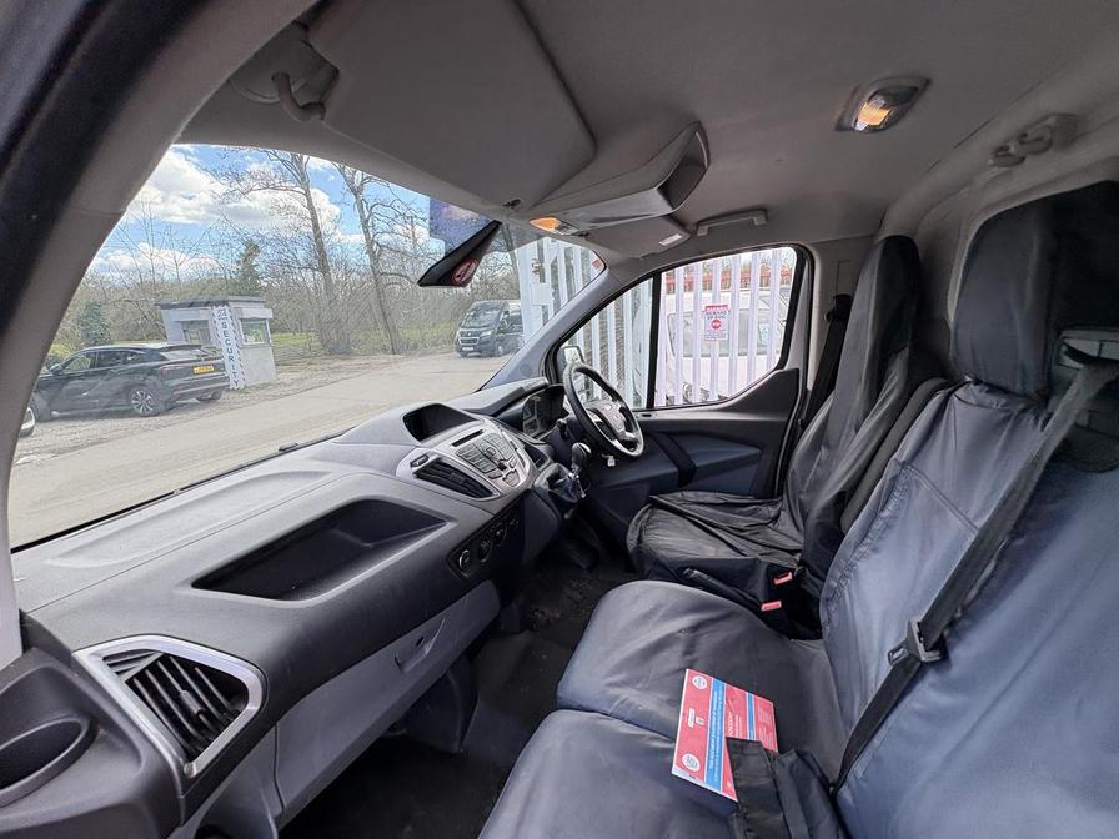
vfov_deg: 85.7
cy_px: 420
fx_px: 453
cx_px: 560
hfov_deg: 102.1
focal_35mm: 14
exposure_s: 1/158
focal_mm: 2.22
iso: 40
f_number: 2.2
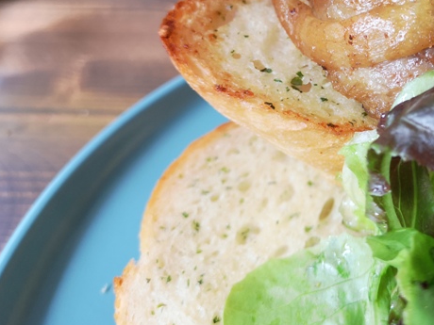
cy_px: 77
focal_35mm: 47
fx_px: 589
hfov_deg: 38.5
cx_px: 361
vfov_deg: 30.3
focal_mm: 3.95
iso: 100
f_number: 1.8
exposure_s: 1/60
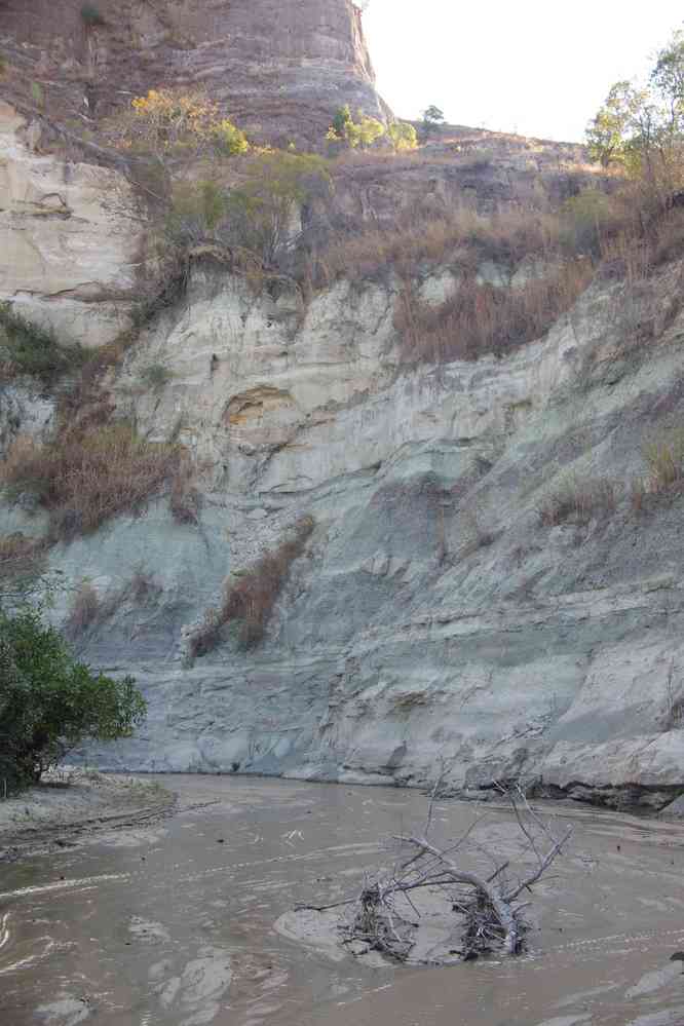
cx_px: 342
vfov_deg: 45.4
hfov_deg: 31.2
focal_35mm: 43
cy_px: 513
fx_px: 1225
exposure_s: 1/60
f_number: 6.3
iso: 400
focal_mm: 29.4
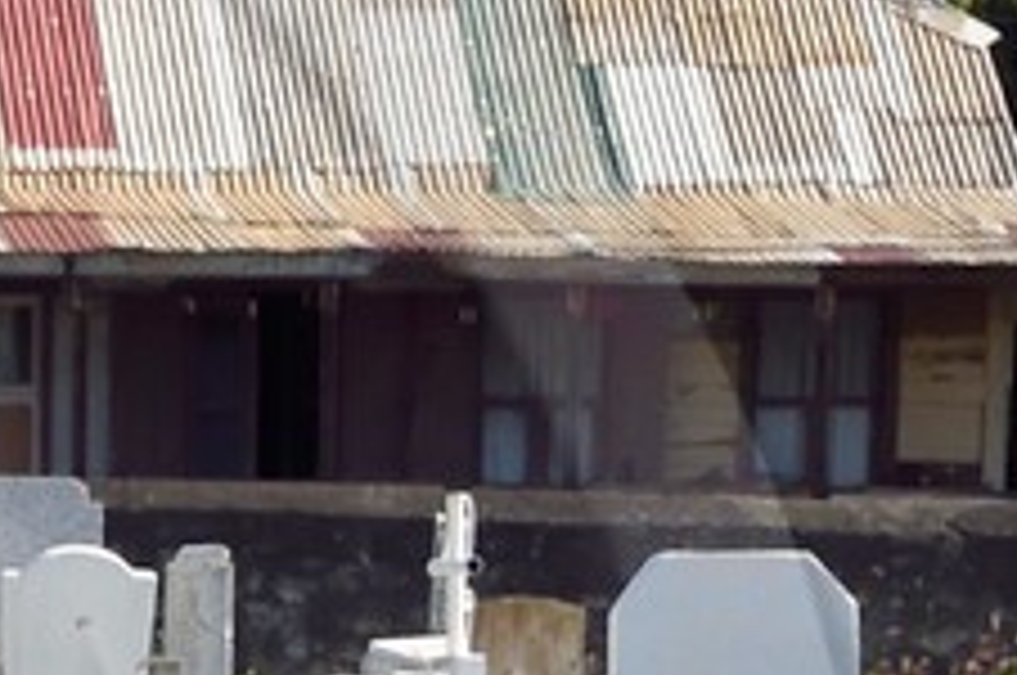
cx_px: -963
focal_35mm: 326
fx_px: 9196
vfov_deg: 4.2
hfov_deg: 6.2
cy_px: 1166
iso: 200
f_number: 16
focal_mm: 46
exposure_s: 1/250
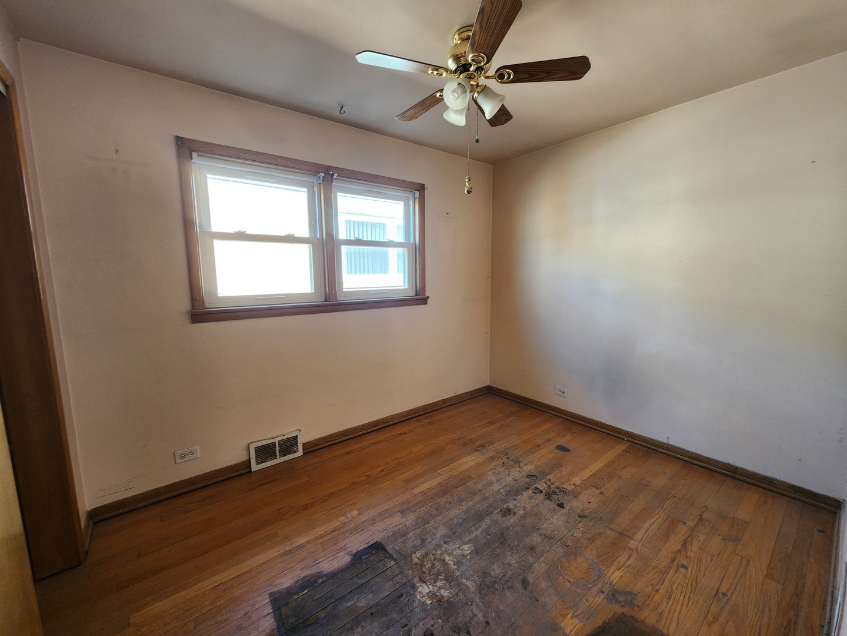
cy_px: 318
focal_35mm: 13
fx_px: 318
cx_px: 424
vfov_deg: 89.9
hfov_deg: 106.2
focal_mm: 2.2
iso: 160
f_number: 2.2
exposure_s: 1/60
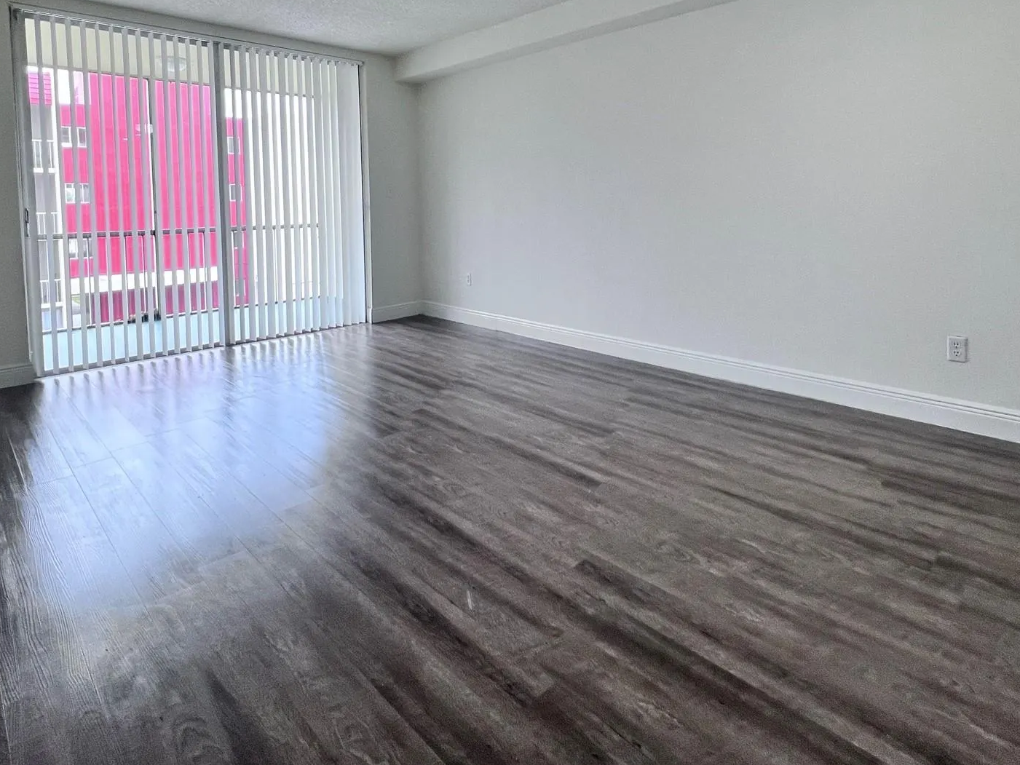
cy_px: 228
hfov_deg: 84.6
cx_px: 526
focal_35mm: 19
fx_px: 560
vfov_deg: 66.0
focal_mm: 1.57
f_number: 1.8
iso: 80
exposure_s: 1/120
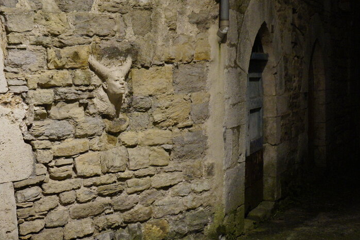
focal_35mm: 48
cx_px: 62
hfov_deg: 39.2
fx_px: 480
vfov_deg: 28.1
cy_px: 122
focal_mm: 28
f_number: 4.5
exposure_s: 1/20
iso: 6400
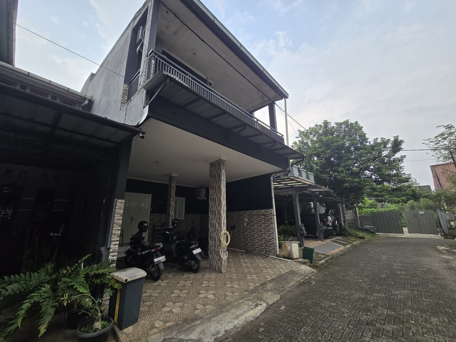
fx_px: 171
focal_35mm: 13
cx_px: 228
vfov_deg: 89.9
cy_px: 171
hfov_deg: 106.2
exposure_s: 1/359
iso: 160
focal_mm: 2.2
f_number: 2.2
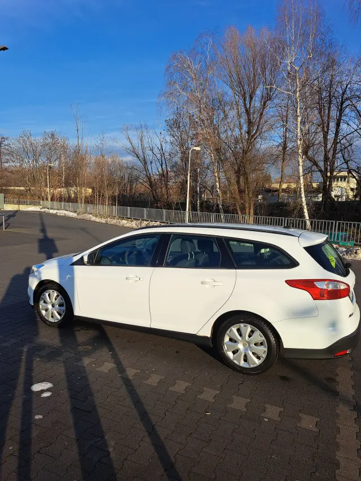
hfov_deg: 56.8
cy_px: 240
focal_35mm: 24
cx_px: 180
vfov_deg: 71.6
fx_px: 334
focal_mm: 5.23
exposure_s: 1/1669
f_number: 1.8
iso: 50
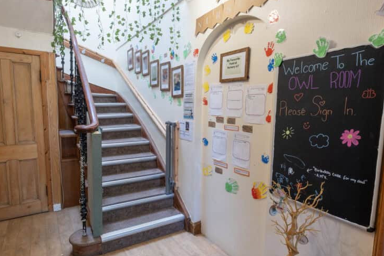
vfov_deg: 59.5
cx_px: 183
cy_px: 135
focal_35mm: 21
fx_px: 224
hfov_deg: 81.1
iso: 125
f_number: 10
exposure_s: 2
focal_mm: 10
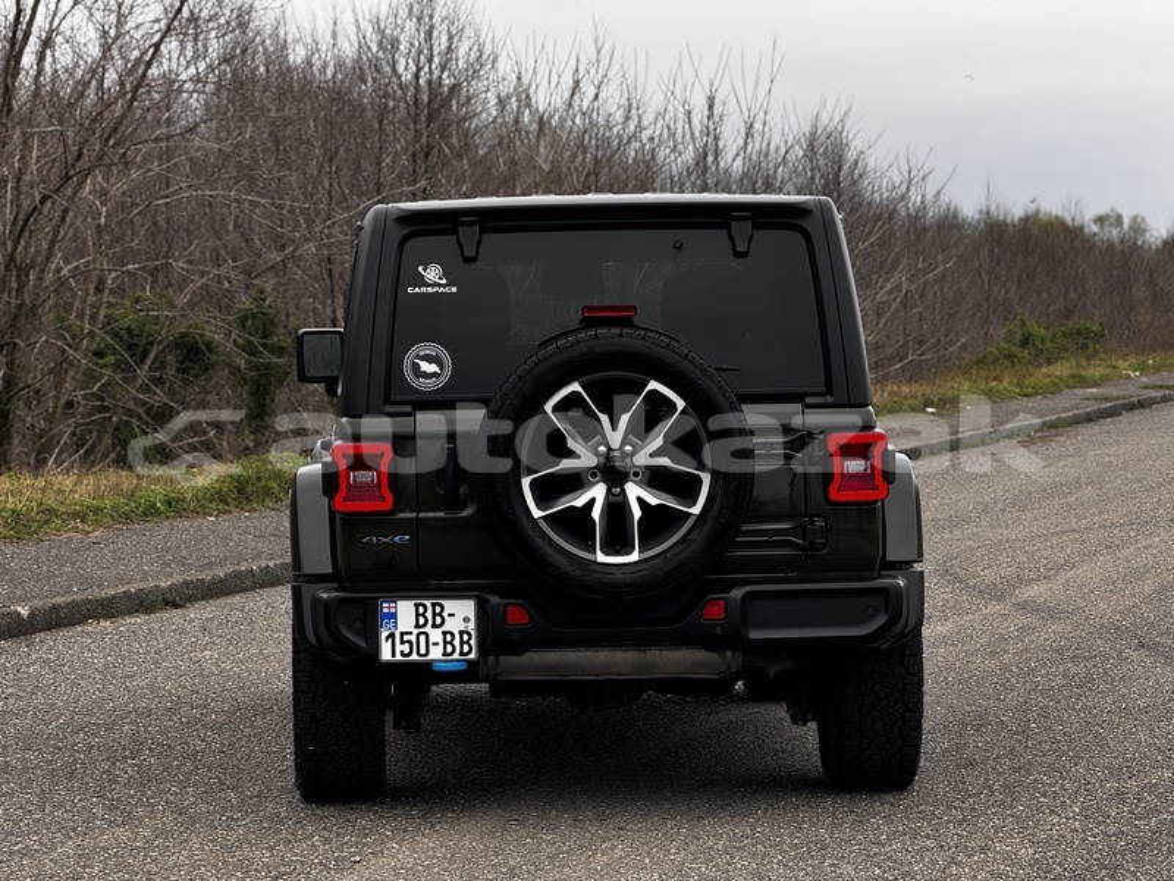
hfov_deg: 16.4
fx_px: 4070
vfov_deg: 12.3
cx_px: 587
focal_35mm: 120
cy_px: 440
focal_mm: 15.66
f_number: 2.8
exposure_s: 1/149
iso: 50
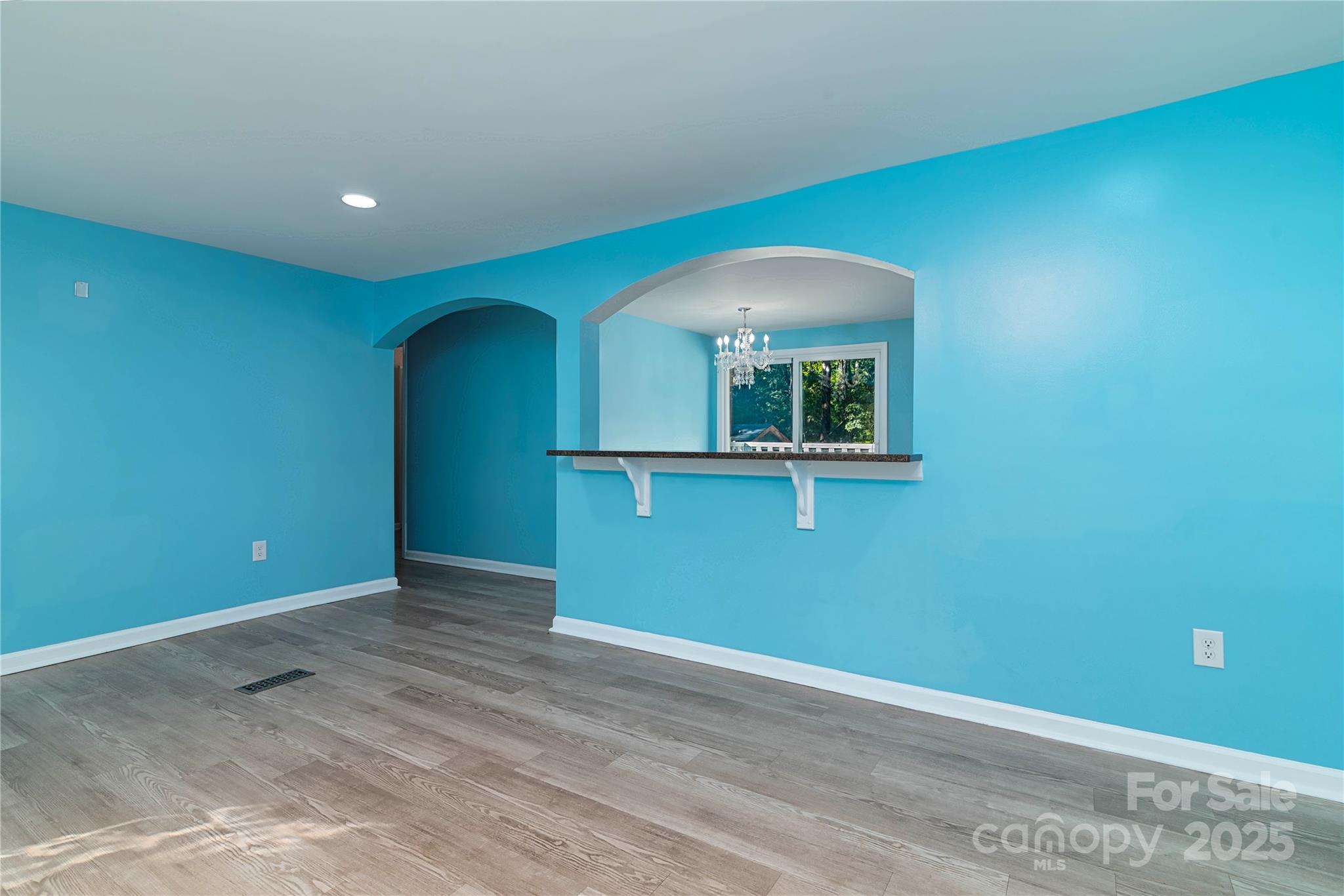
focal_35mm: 16
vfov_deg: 73.8
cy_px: 448
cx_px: 672
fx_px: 597
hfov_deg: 96.7
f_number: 9
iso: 500
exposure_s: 1/125
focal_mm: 16
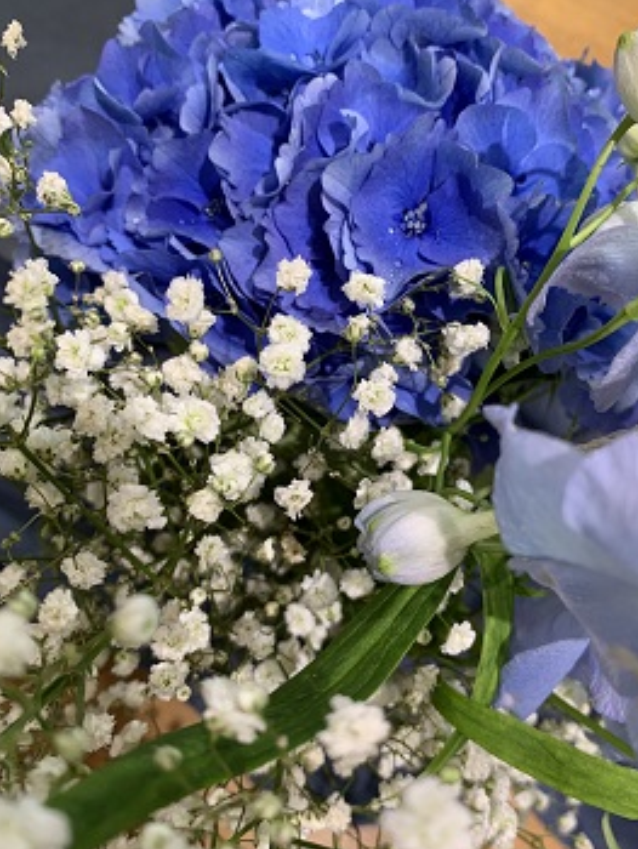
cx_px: 358
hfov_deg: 46.7
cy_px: 466
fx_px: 736
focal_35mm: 30
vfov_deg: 59.8
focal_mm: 4.25
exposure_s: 1/50
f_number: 1.8
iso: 125
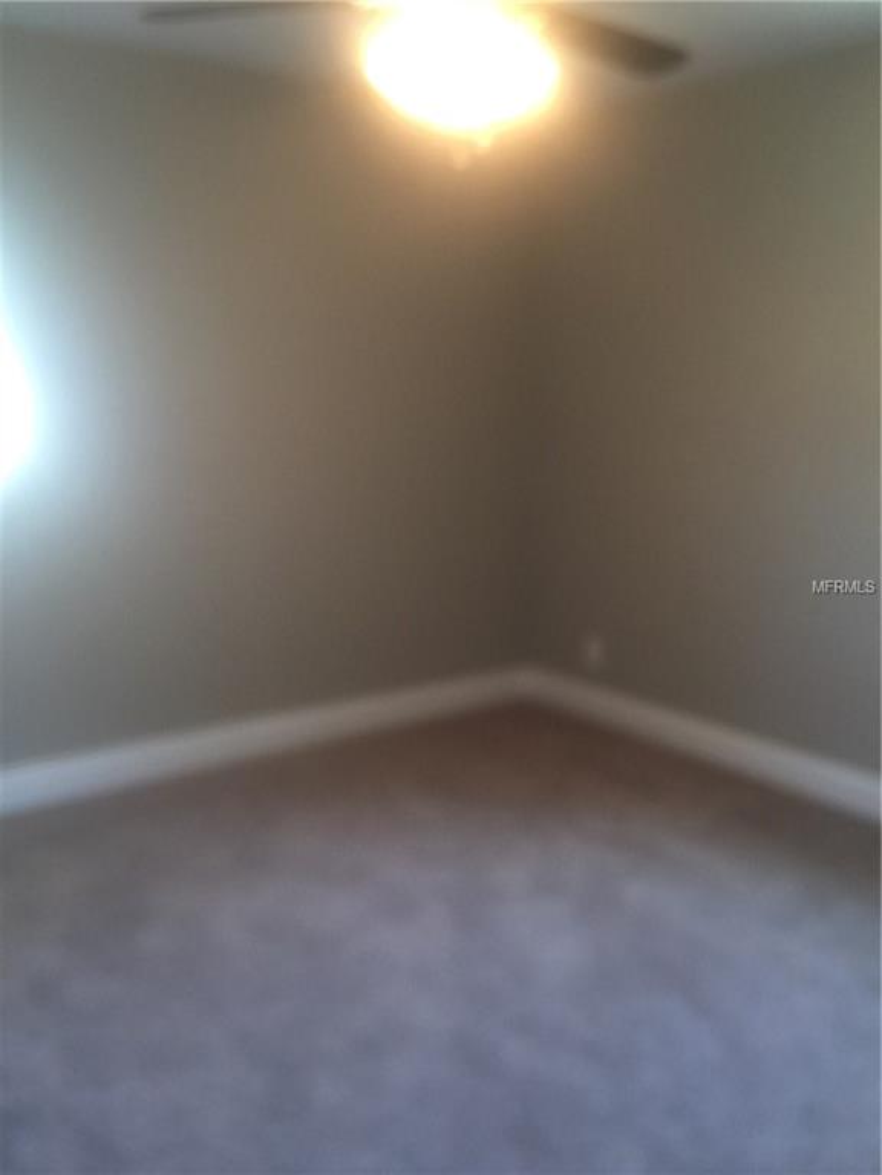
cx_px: 441
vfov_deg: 61.7
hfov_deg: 48.2
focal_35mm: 29
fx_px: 985
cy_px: 588
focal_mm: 4.15
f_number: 2.2
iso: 64
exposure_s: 1/15
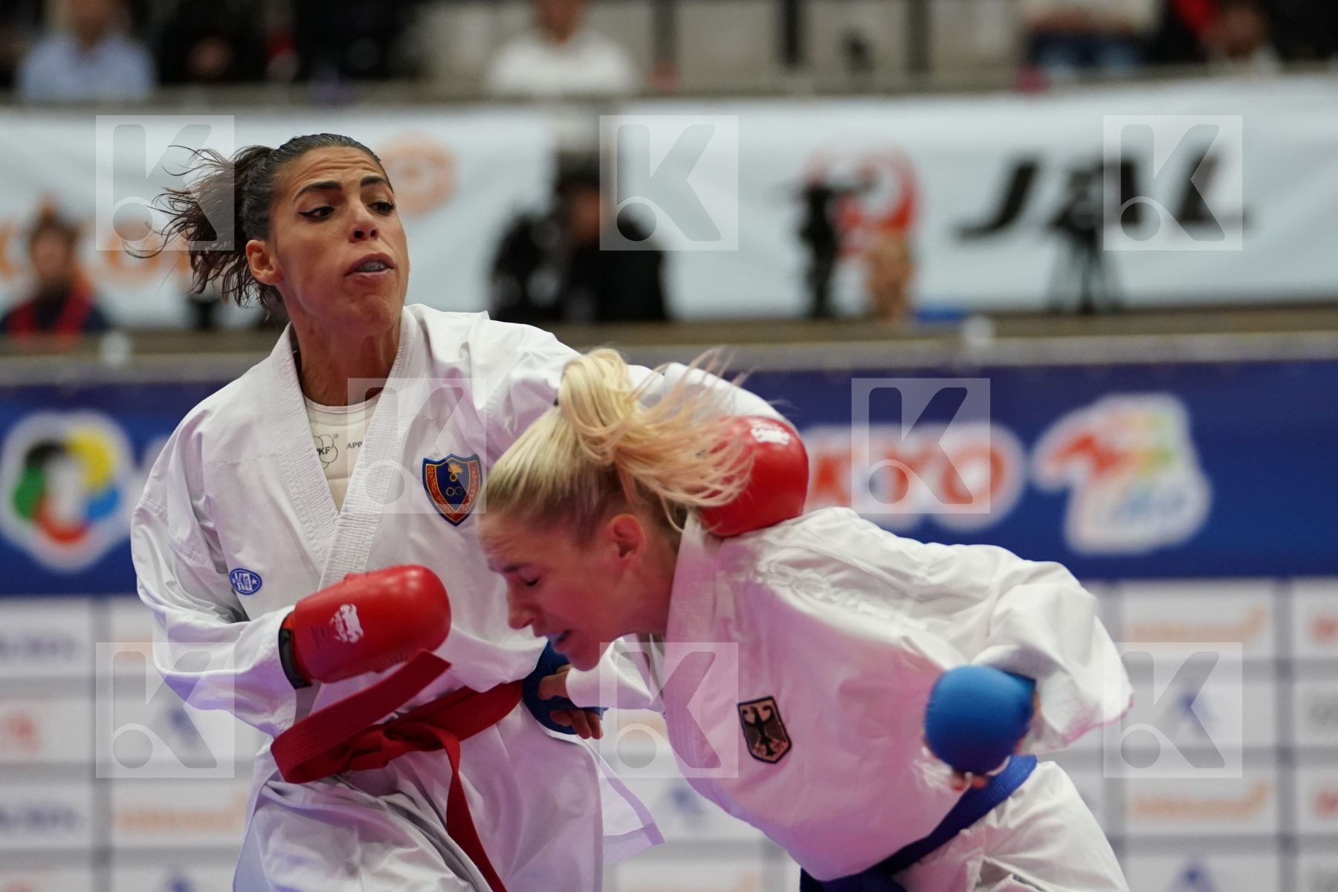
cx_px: 669
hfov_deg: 9.4
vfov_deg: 6.2
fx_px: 8176
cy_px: 446
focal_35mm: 220
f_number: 2.8
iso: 3200
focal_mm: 147
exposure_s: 1/1000
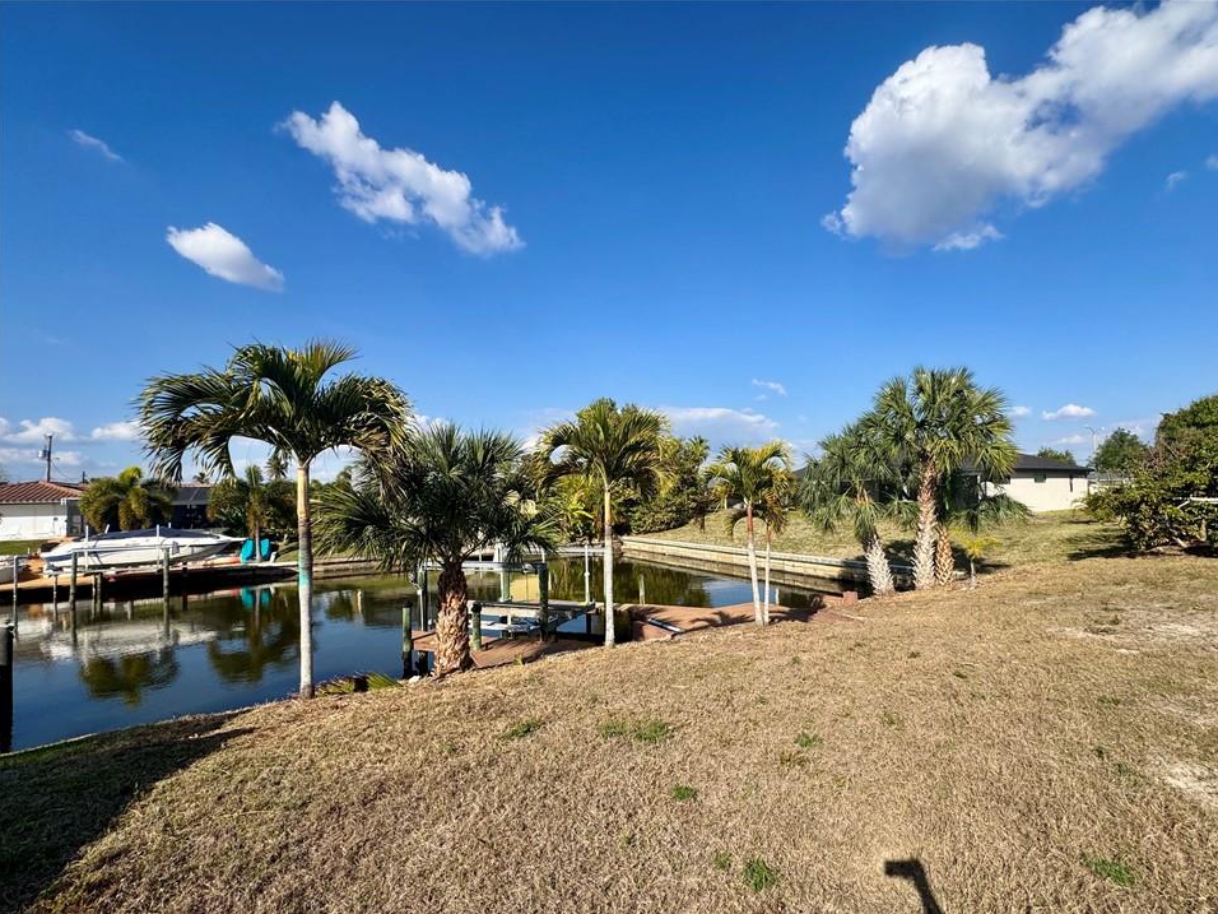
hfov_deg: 98.0
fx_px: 528
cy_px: 488
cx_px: 650
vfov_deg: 81.6
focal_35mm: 15
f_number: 2.2
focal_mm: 2.22
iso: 50
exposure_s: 1/1880
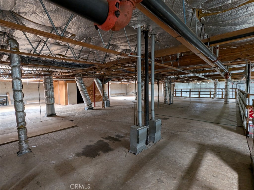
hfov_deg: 94.5
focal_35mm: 16
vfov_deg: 78.1
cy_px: 95
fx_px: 117
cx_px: 127
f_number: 2.2
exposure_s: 1/30.2
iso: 141
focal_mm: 2.22
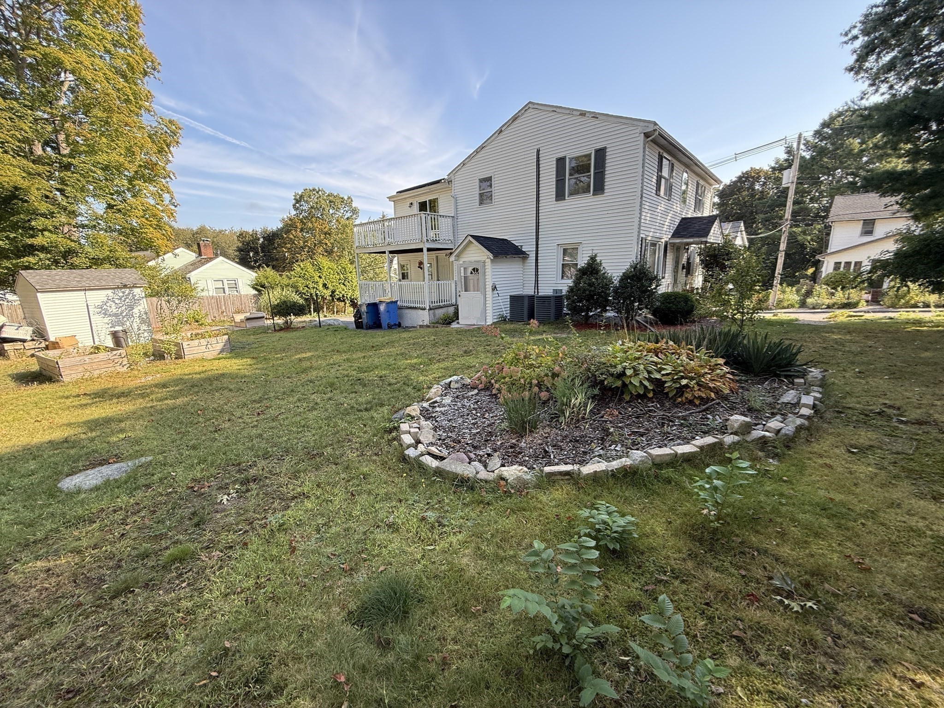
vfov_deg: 85.7
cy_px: 354
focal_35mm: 14
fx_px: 382
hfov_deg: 102.1
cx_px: 472
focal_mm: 2.22
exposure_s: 1/301
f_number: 2.2
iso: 64
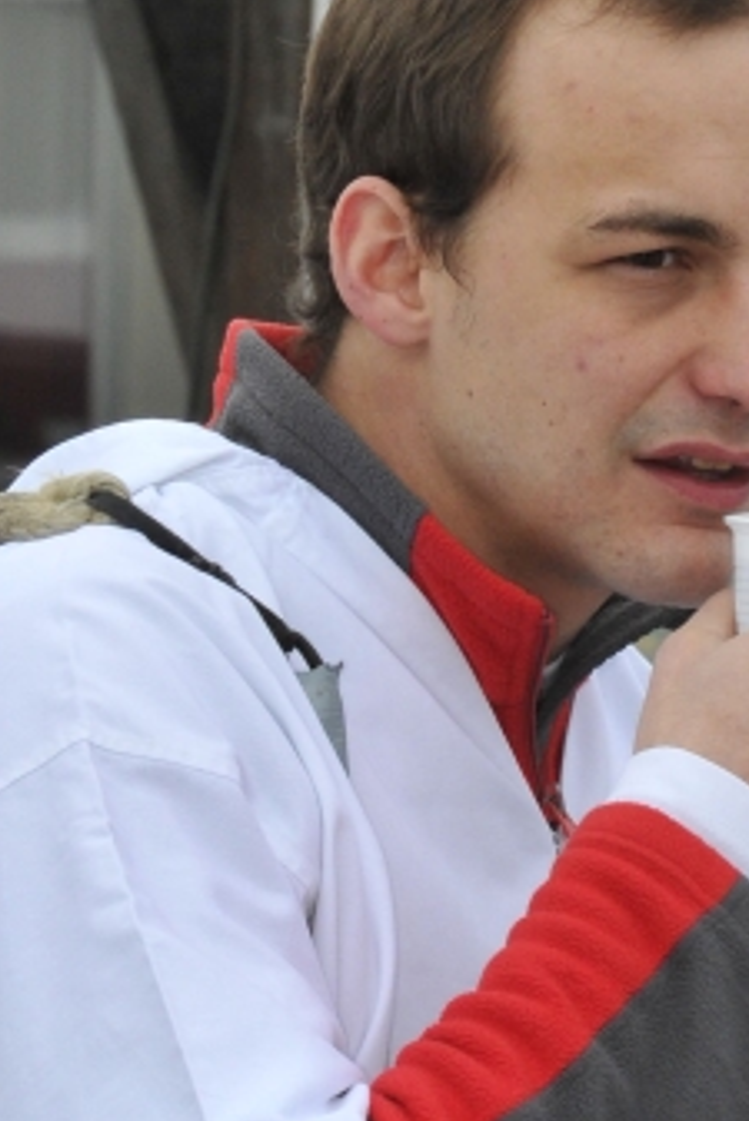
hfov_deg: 2.4
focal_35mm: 563
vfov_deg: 3.7
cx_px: 682
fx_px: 17551
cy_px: 200
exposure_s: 1/250
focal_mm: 200
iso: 2000
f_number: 20
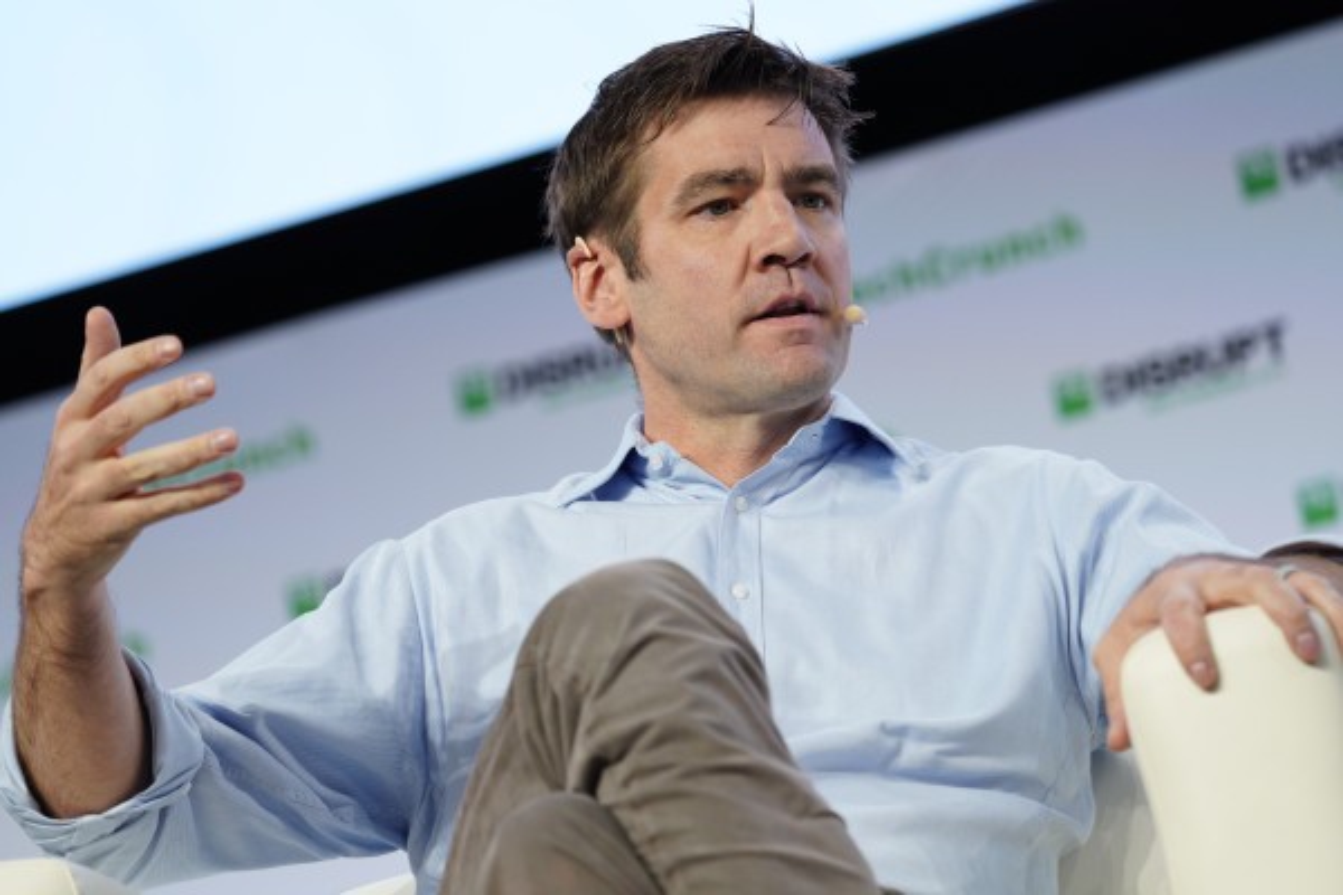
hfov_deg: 9.6
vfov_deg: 6.4
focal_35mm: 215
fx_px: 8020
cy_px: 448
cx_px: 672
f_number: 5.6
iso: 1600
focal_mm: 215
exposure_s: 1/320
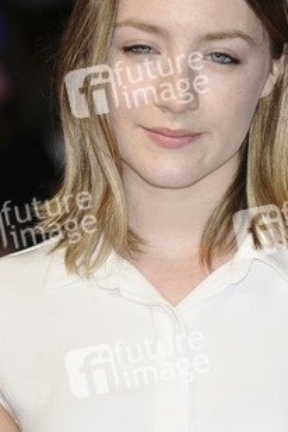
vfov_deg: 5.3
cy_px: 155
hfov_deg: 3.5
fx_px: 4668
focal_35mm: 389
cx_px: 178
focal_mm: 200
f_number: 4.5
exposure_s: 1/200
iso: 320
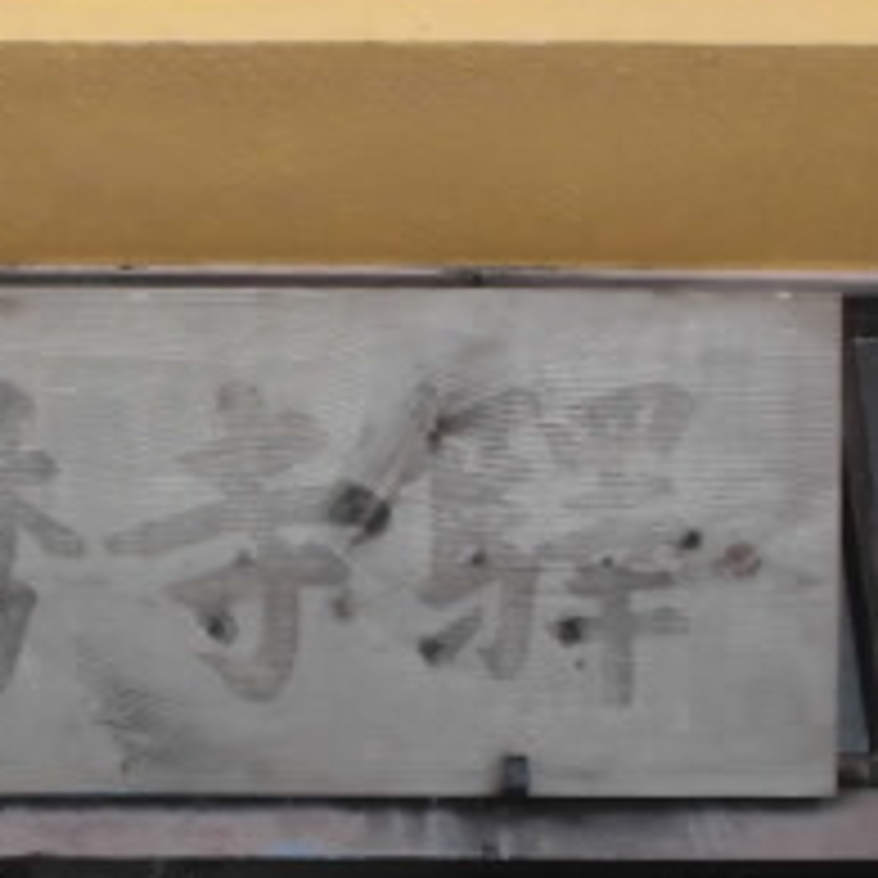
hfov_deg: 21.8
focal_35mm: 78
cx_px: 149
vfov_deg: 22.2
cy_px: 428
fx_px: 2238
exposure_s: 1/60
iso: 100
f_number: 4.5
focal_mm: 7.8
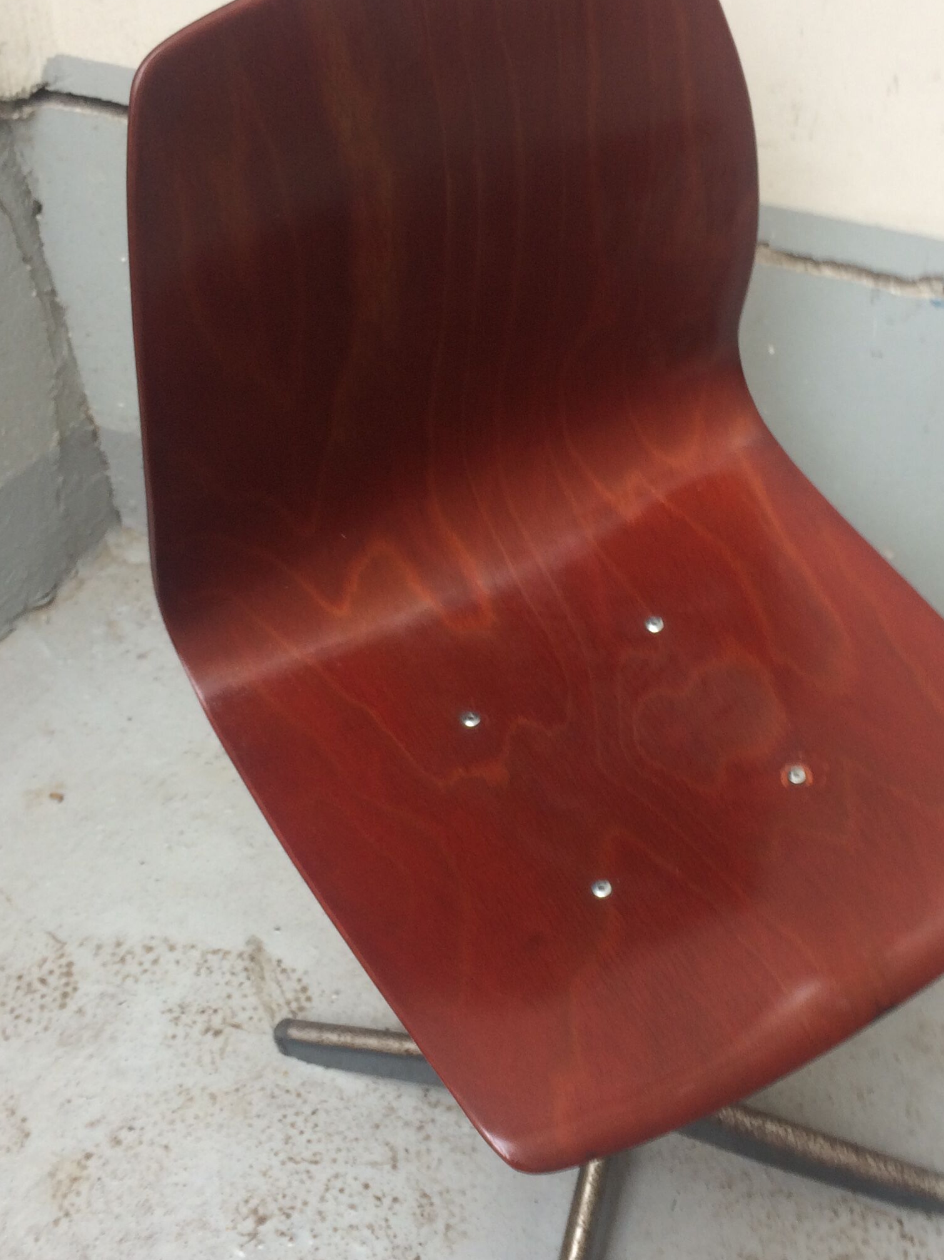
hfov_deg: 30.7
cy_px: 601
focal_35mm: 47
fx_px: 1709
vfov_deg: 40.4
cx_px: 611
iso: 32
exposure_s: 1/50
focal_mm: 4.15
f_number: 2.2
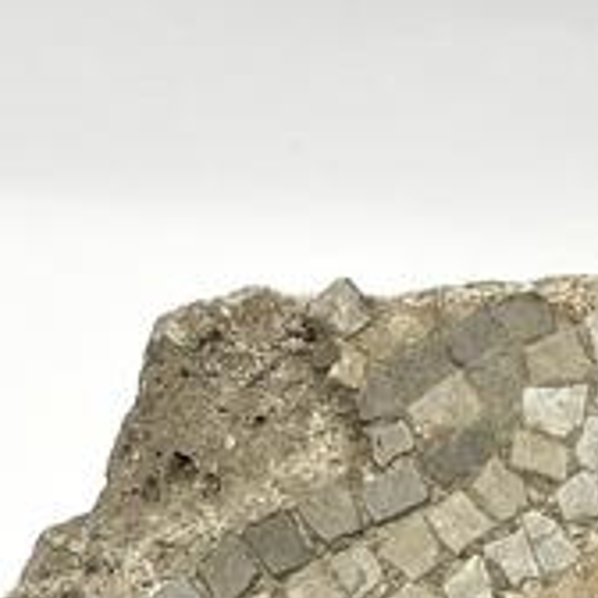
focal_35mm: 128
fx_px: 2502
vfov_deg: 12.6
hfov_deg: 12.7
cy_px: 1023
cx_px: 986
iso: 32
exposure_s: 1/101
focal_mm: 5.1
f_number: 1.6
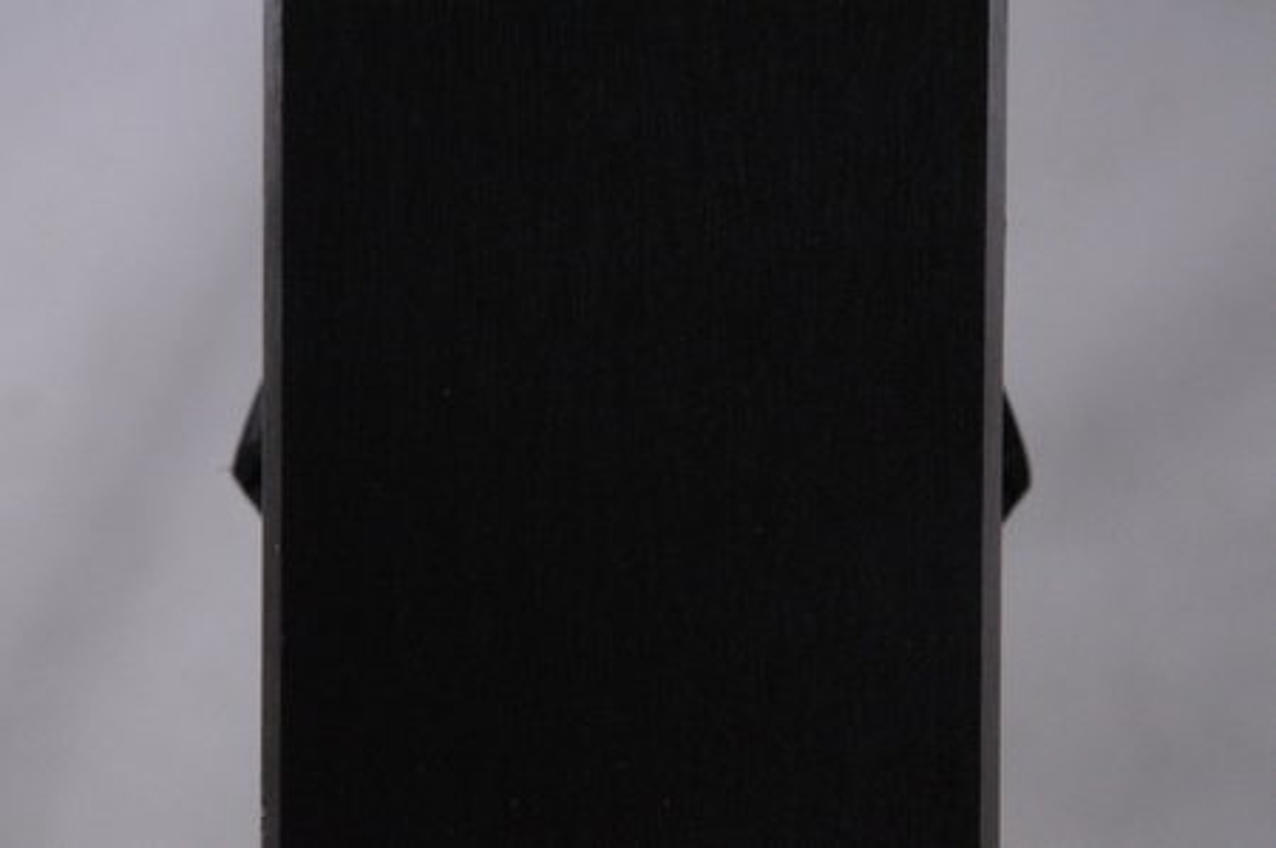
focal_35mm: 158
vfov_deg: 8.7
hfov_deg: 13.1
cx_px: 638
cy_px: 424
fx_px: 5576
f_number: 16
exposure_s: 1/125
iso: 3200
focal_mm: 105
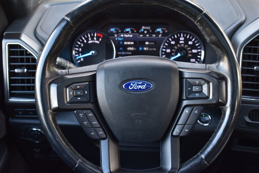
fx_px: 378
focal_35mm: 52
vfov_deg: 25.7
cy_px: 86
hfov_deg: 37.9
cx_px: 130
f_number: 6.3
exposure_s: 1/20
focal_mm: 35
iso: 400
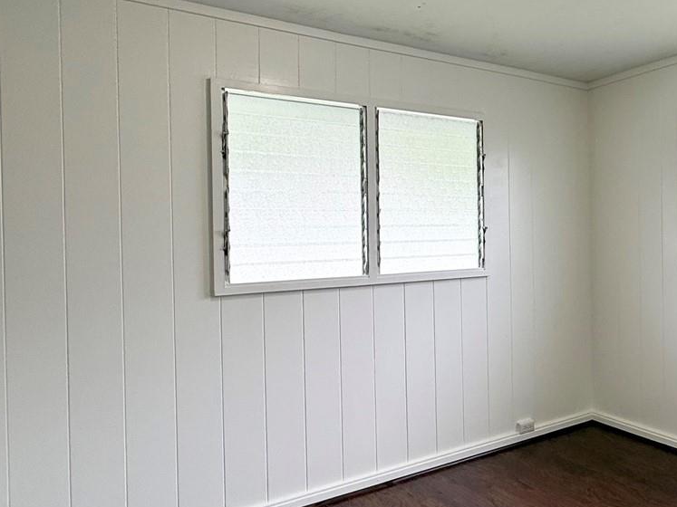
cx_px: 529
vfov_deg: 46.8
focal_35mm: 30
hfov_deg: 56.2
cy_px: 238
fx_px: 587
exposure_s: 1/120
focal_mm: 2.22
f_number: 2.2
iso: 64
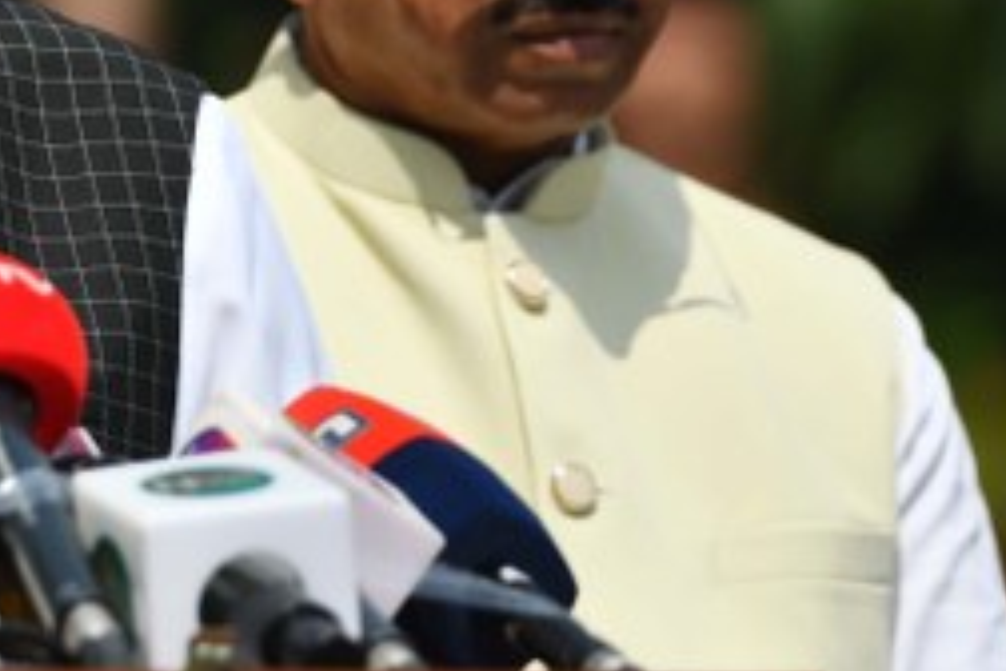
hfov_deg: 3.2
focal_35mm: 636
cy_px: -142
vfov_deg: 2.2
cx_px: -511
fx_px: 17771
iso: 160
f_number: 3.2
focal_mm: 200
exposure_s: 1/6400
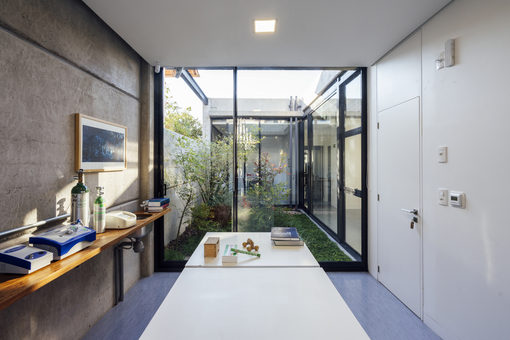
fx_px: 227
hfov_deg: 96.7
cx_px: 255
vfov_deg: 73.8
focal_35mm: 16
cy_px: 170
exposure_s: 1/25
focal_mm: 16
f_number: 9
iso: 200
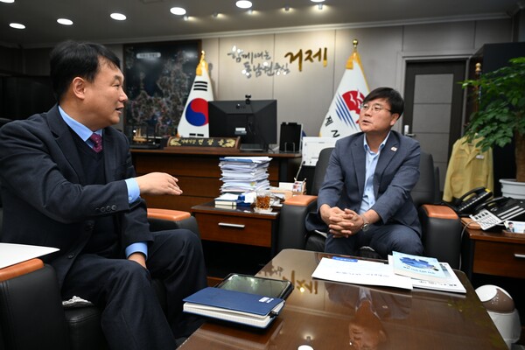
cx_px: 262
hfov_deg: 73.7
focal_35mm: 24
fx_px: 350
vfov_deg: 53.1
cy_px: 175
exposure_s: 1/125
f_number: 4
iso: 450
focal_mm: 24
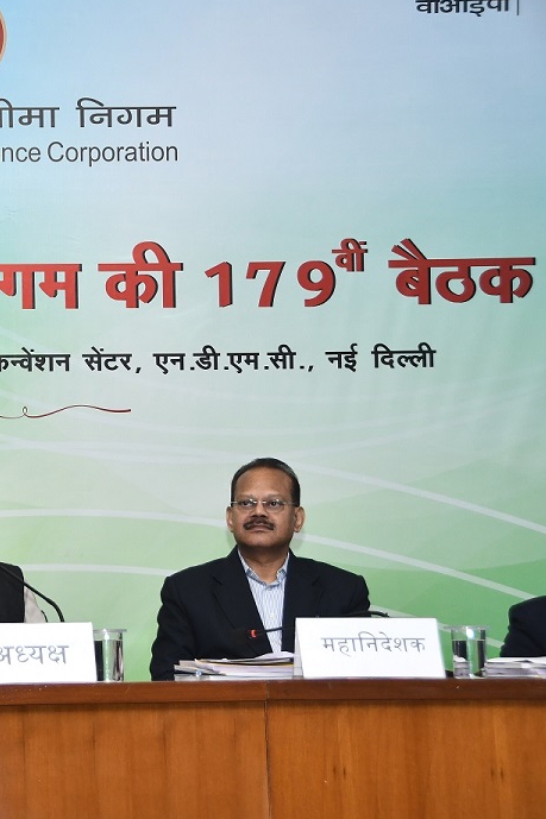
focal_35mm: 100
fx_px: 2276
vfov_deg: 20.4
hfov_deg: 13.4
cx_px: -48
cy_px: 409
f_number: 5.6
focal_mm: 44
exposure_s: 1/100
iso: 1600
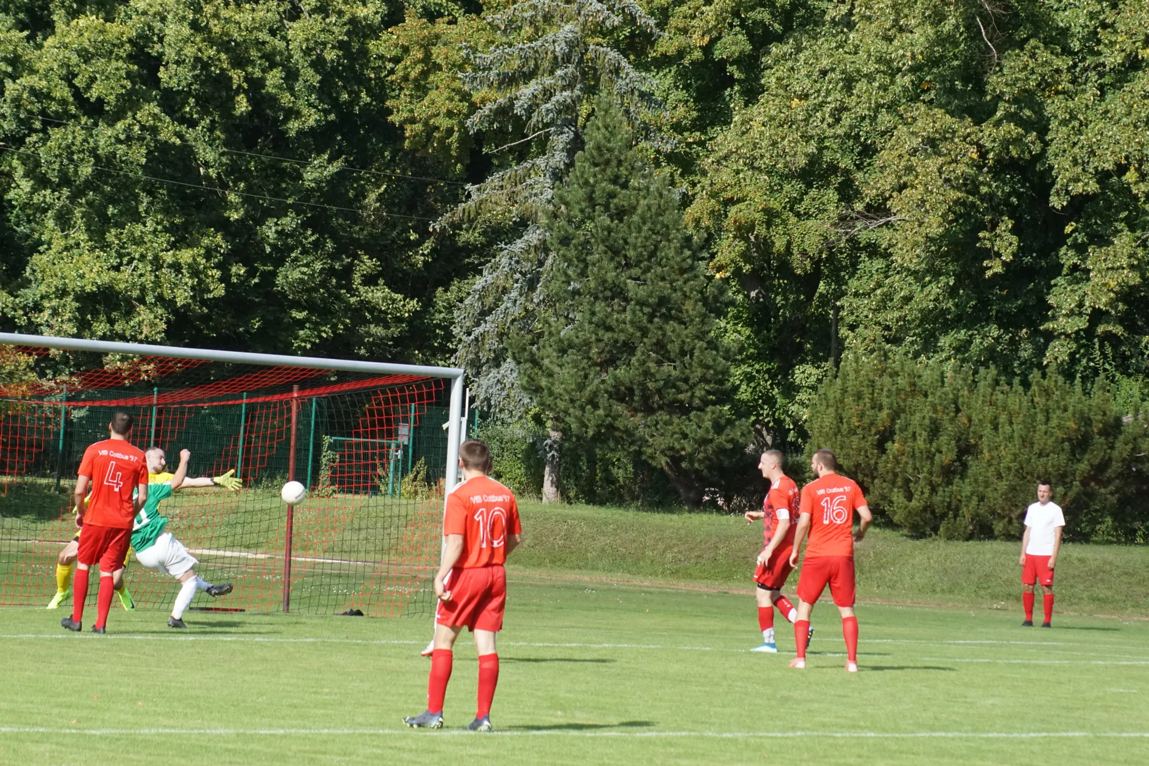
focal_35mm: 180
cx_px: 574
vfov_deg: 7.6
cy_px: 383
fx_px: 5745
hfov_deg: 11.4
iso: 1600
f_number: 7.1
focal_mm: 120
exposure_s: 1/1600
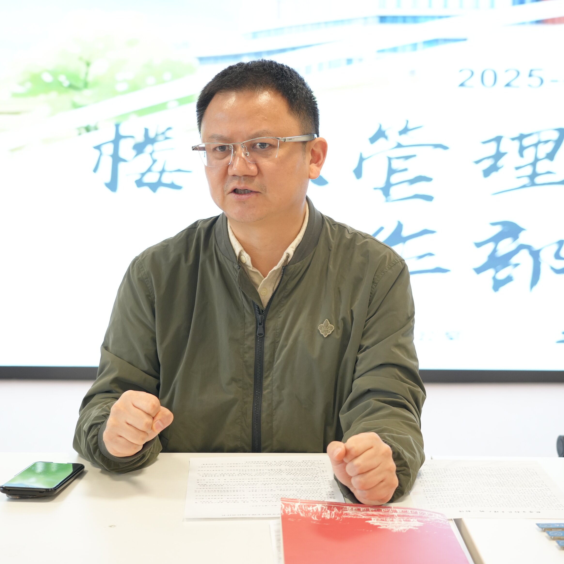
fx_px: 1180
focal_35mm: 64
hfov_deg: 26.9
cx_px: 293
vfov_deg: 26.9
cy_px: 283
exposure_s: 1/100
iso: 1250
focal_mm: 50
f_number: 4
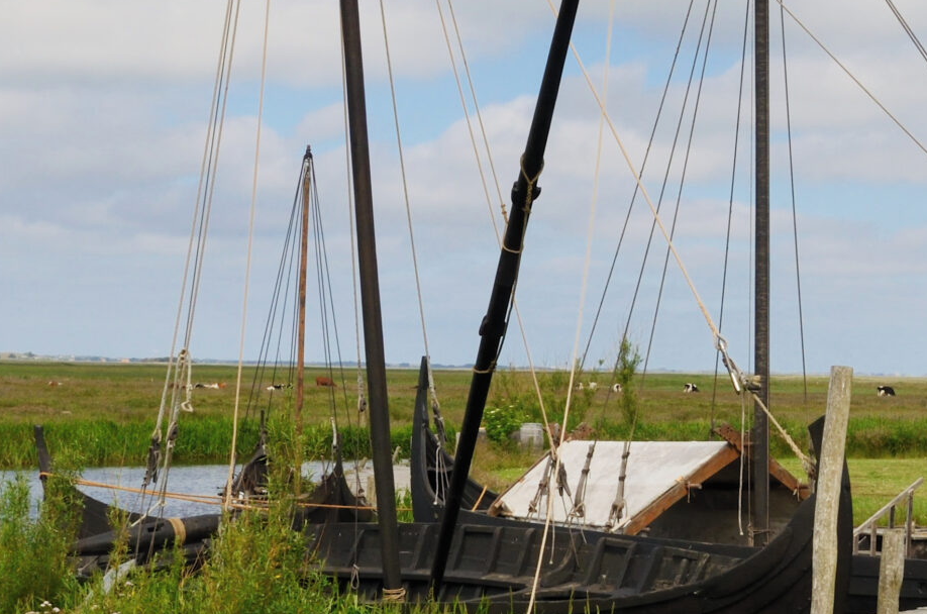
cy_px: 75
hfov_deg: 22.0
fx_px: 2364
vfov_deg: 14.7
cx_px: 689
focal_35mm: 92
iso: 200
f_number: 9
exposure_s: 1/640
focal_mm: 22
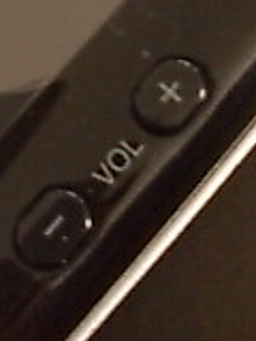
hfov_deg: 12.5
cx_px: -49
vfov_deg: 15.1
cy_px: -239
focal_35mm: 116
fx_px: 1144
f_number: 3.5
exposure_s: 1/28.6
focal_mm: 3.73
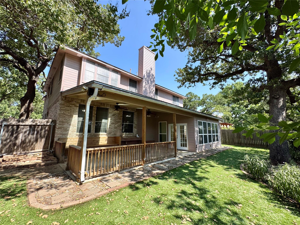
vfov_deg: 85.7
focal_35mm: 14
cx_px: 150
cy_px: 112
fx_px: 121
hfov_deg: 102.1
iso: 40
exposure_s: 1/587
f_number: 2.2
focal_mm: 2.22
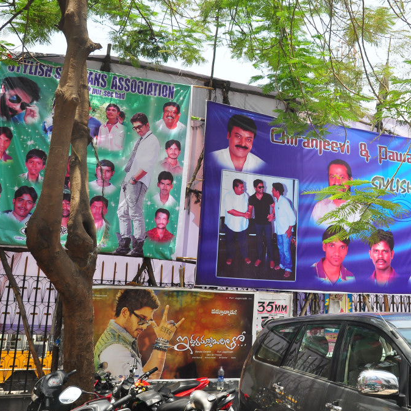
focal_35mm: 41
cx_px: 304
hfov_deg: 40.2
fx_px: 546
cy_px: 206
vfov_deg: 41.3
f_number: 10
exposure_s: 1/125
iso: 200
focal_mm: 21
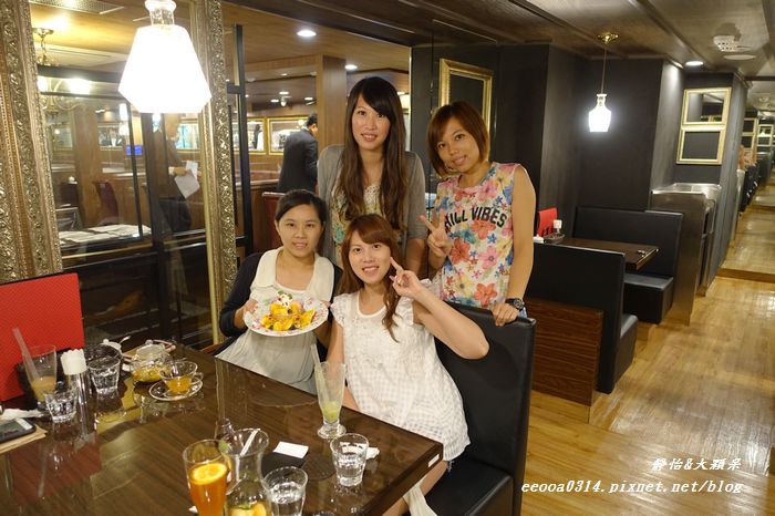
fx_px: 516
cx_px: 388
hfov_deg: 73.8
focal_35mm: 24
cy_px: 258
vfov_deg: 53.1
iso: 500
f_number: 1.8
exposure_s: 1/30
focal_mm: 8.8
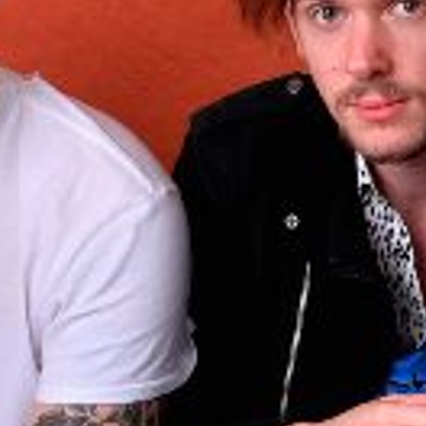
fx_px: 2409
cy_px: 379
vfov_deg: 10.1
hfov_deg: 9.7
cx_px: 716
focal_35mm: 173
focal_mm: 35
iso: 160
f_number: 11
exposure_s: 1/125
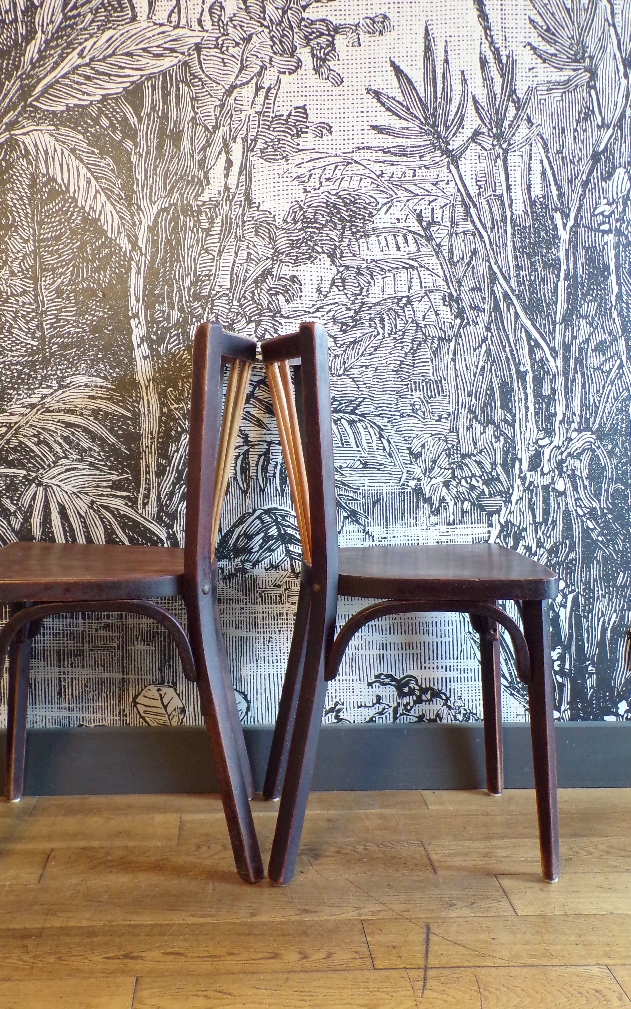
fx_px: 936
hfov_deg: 37.1
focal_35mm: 34
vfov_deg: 56.7
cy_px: 505
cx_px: 256
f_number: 3.2
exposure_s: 1/17
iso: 348
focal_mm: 5.8
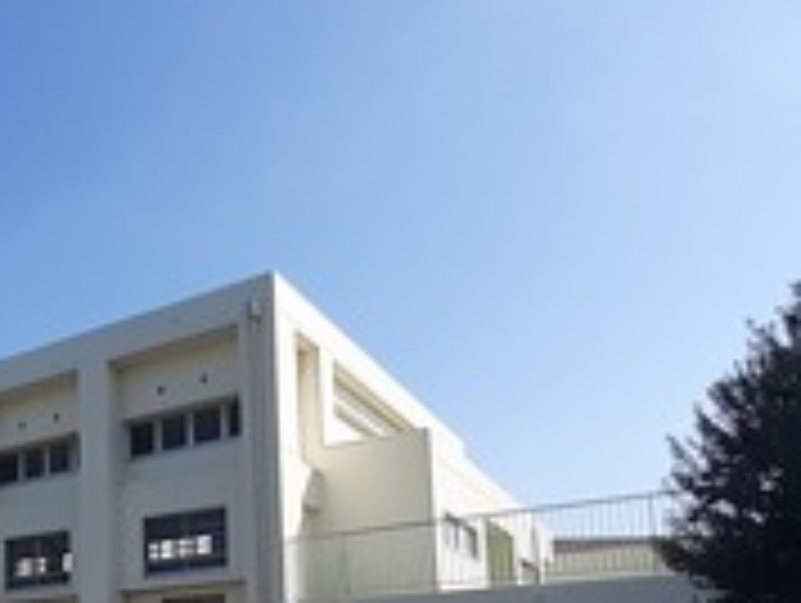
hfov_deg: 47.3
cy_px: 612
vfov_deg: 36.4
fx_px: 811
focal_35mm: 35
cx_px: 81
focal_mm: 1.13
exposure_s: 1/1481
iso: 100
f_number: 2.2
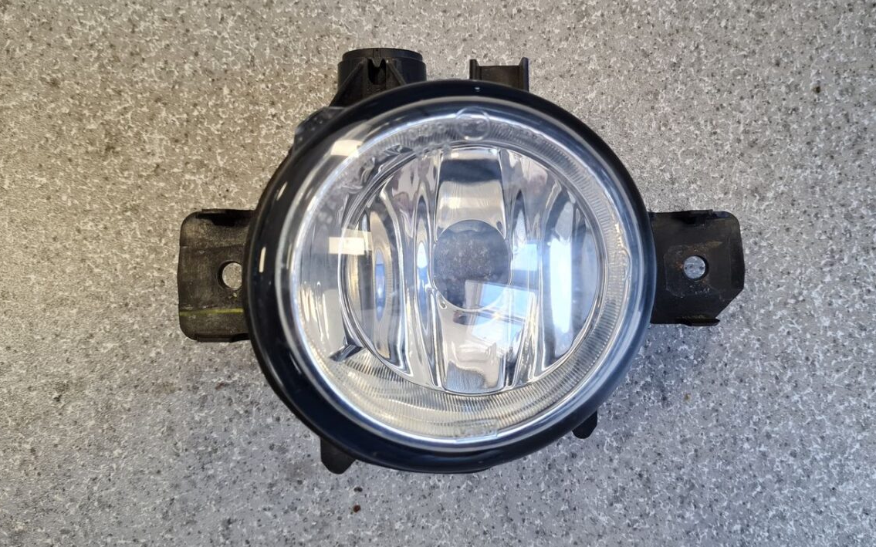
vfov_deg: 37.1
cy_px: 215
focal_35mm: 34
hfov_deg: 56.7
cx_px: 456
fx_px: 812
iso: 160
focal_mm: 5.4
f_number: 1.8
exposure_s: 1/100
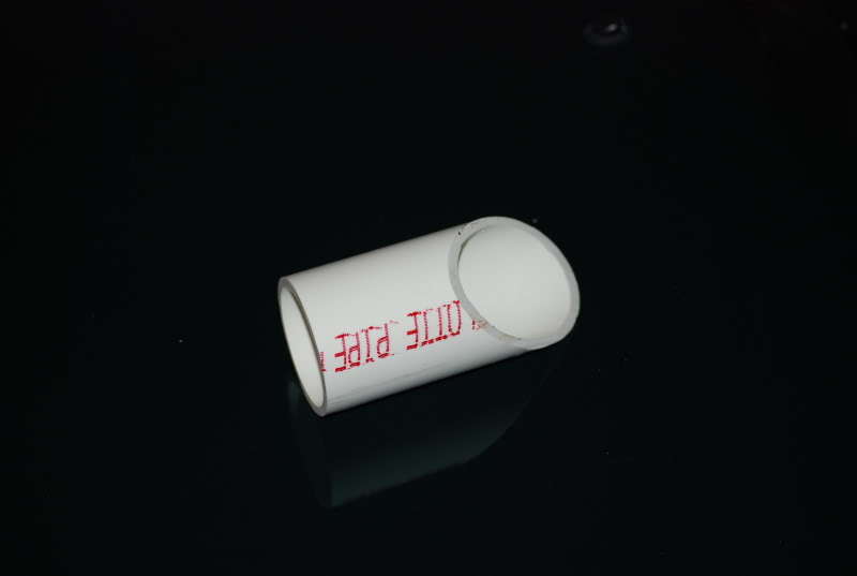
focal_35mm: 82
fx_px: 1968
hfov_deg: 24.6
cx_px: 428
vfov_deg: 16.6
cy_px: 288
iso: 320
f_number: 4
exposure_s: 1/60
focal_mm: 55
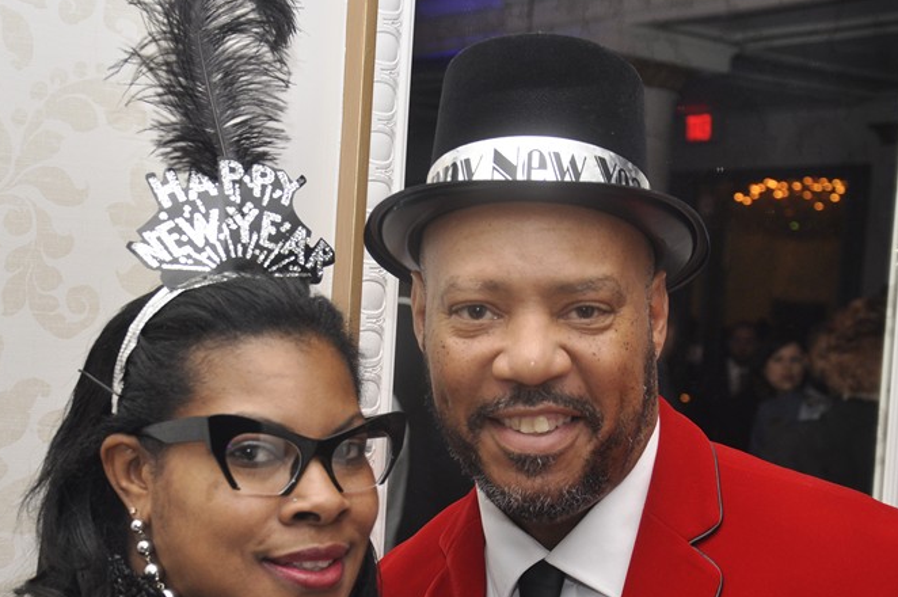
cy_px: 400
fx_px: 1919
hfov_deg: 26.3
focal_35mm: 77
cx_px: 411
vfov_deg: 17.6
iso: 400
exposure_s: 1/60
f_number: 5
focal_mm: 34
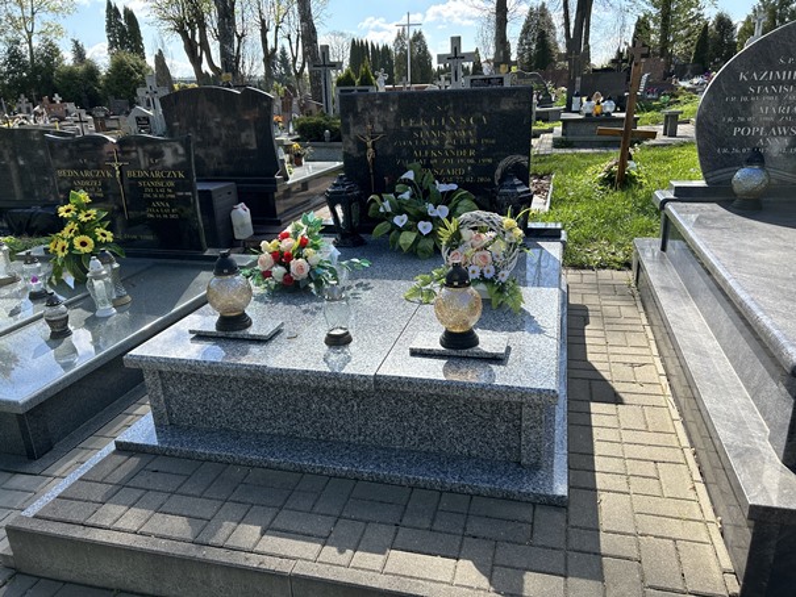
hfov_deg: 67.3
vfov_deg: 53.1
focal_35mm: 26
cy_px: 298
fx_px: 598
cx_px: 398
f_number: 1.5
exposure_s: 1/1597
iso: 50
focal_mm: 5.7
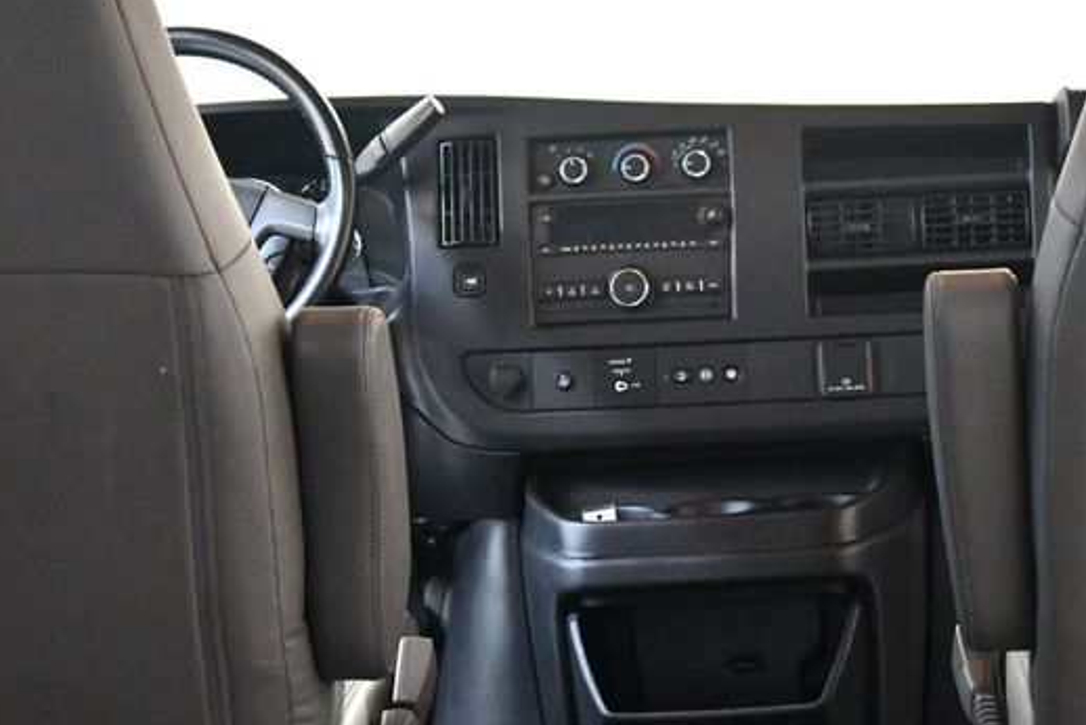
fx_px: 4105
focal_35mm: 136
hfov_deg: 15.1
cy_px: 337
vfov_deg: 10.1
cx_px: 621
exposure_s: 1/50
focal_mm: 55
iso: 12800
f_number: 5.6
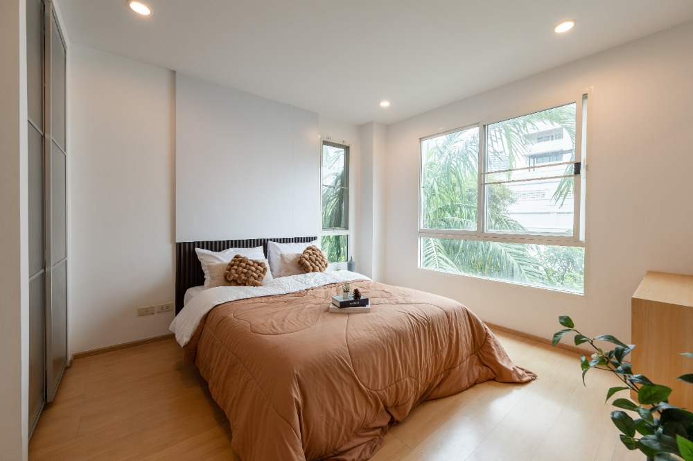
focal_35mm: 14
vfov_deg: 81.1
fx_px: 269
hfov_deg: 104.3
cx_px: 346
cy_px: 230
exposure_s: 1/15
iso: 100
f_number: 8
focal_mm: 14
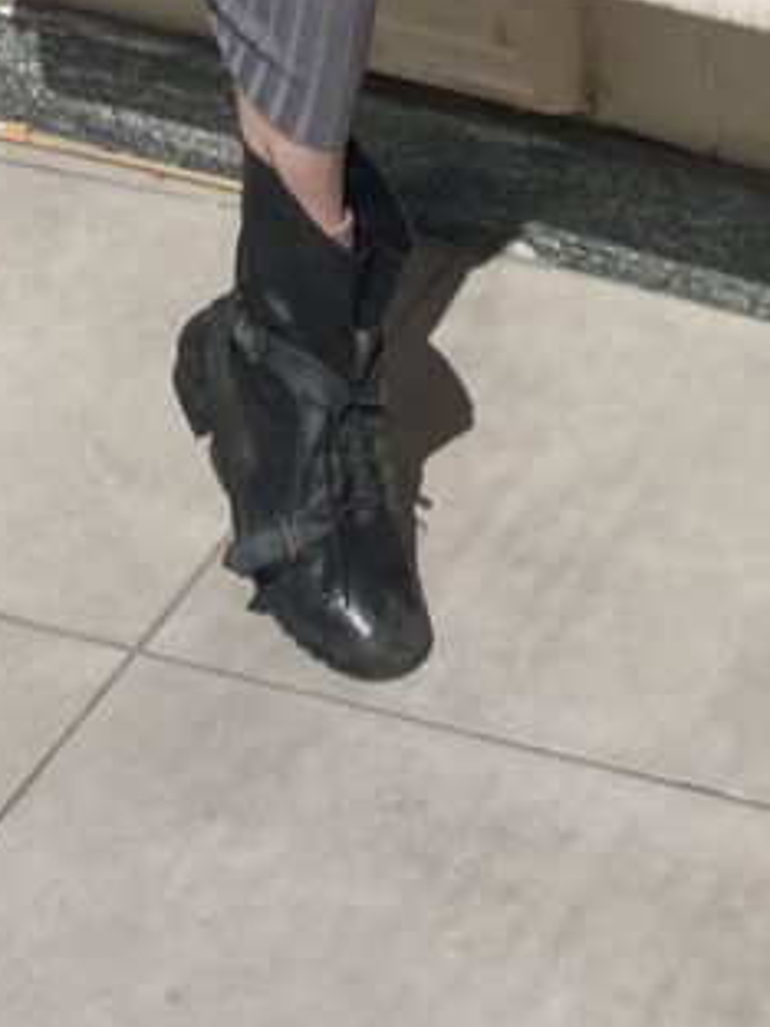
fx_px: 4034
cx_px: 349
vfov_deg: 13.0
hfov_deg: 10.9
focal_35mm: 136
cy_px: -867
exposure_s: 1/6897
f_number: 1.8
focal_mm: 3.99
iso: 25
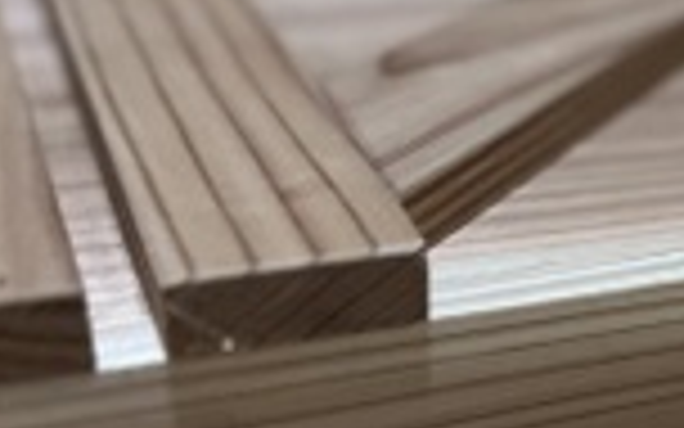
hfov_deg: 22.8
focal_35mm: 87
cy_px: 333
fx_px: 1622
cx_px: 693
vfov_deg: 14.9
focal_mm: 5.7
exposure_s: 1/40
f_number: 1.5
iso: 640
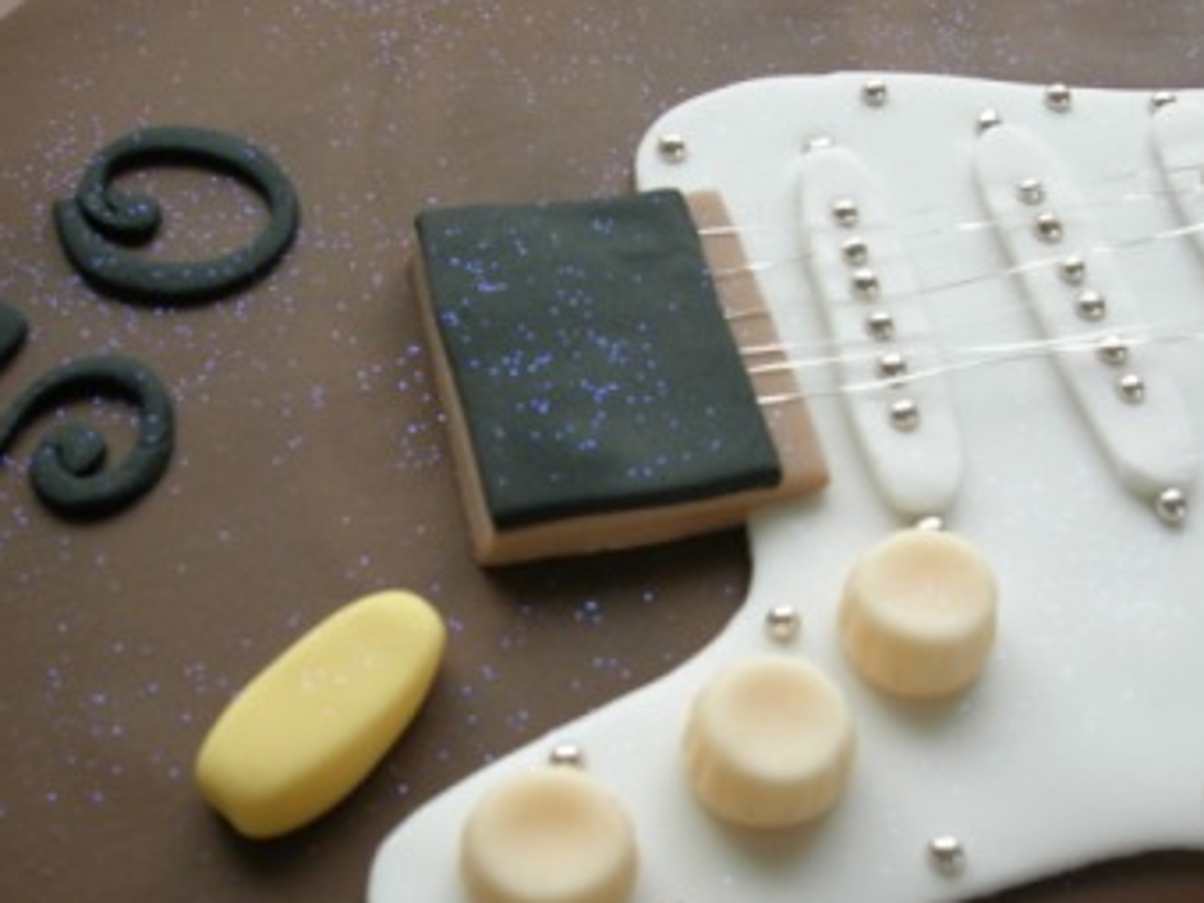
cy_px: 517
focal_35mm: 50
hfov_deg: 38.2
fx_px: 1739
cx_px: 613
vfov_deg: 29.1
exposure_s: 1/39.4
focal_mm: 7.8
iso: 64
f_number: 4.8
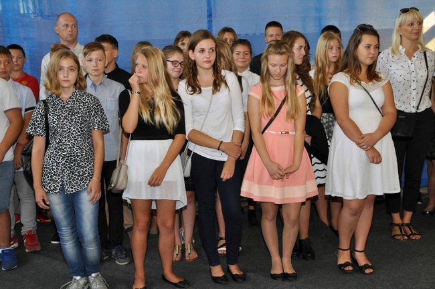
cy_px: 144
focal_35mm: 48
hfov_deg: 41.2
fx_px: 579
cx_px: 218
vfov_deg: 28.0
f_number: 13
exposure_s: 1/60
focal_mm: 32
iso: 1000
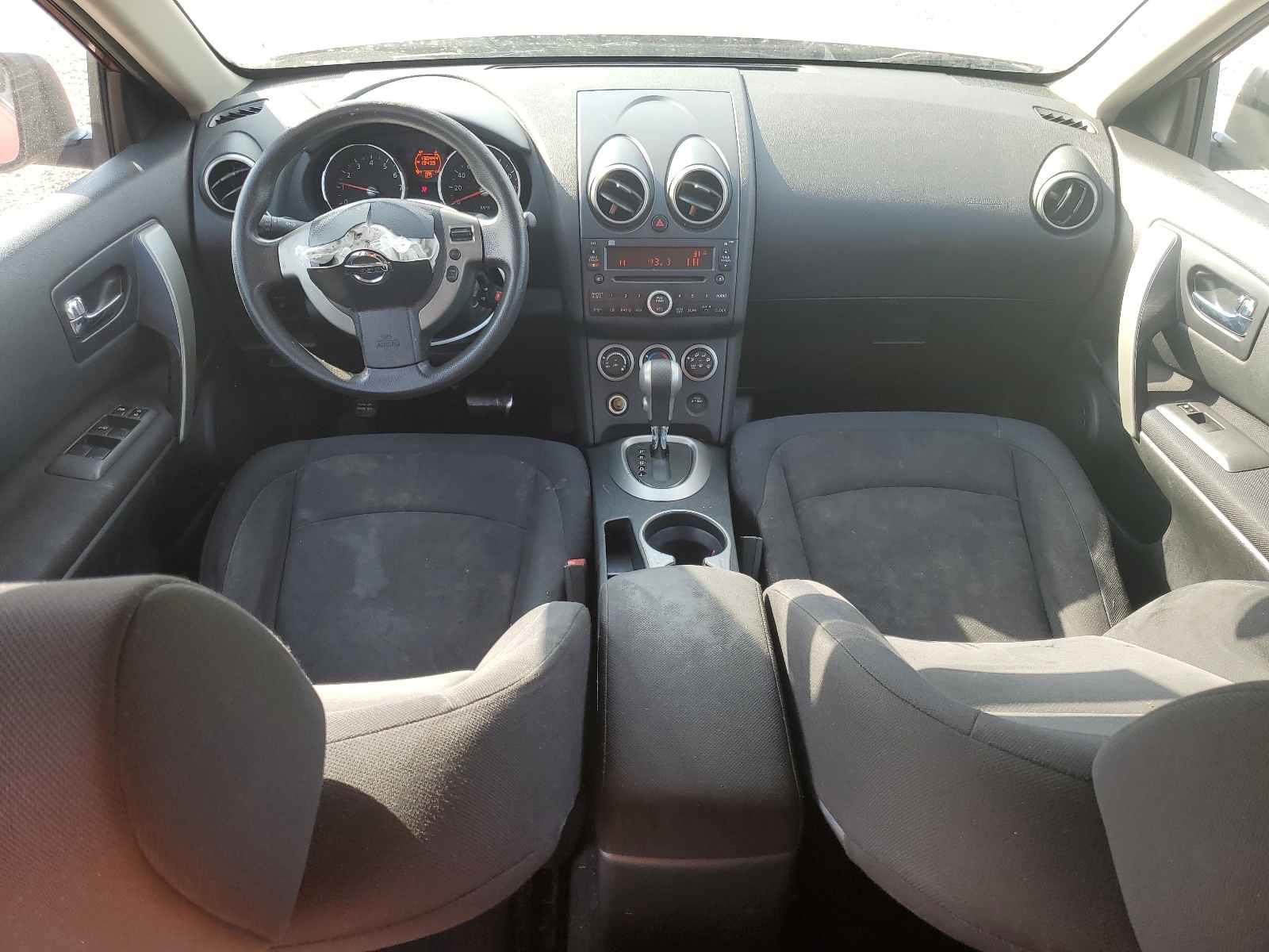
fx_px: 953
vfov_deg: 53.1
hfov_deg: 67.3
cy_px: 476
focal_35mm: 26
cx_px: 634
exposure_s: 1/217
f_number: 1.5
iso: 50
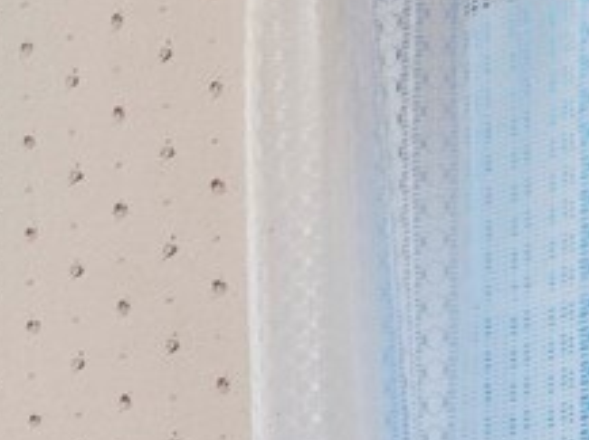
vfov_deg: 11.2
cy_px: 1014
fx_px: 1920
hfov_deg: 12.5
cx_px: -930
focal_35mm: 113
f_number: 8
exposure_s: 1/1.25
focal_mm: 10
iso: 400
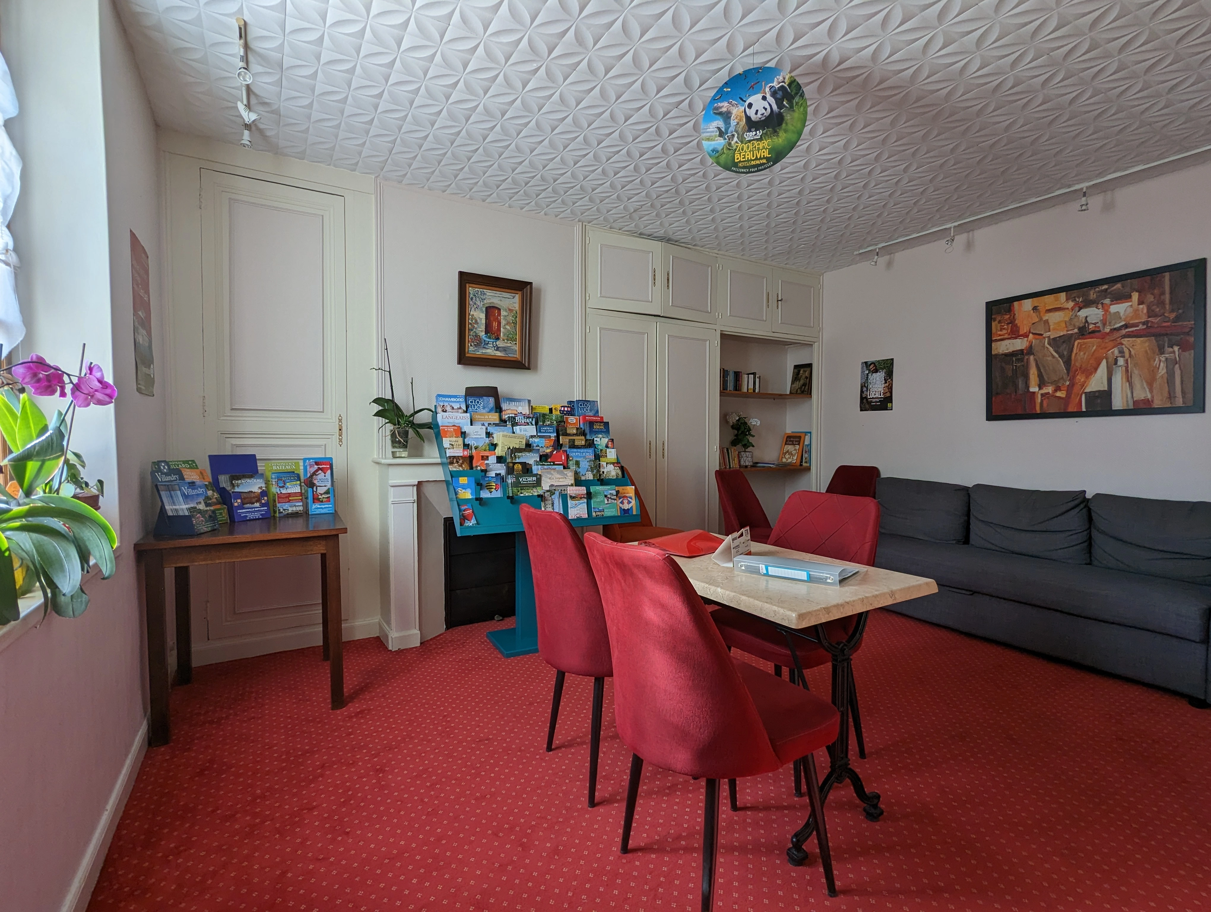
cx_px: 606
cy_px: 456
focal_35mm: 16
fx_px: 561
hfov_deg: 94.4
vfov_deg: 78.2
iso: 50
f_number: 2.2
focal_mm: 2.35
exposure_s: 1/94.6
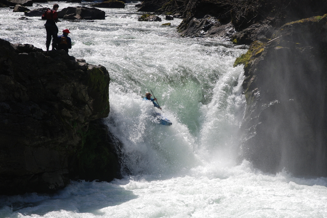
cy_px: 109
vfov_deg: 10.8
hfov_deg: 16.1
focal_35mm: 128
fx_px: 1159
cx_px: 164
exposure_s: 1/320
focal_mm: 85
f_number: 11
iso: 200
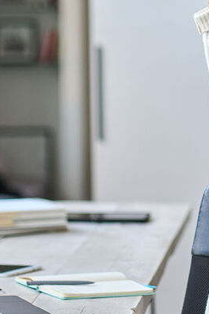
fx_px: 2020
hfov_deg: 5.9
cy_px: 86
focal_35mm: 232
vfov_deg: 8.9
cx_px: 188
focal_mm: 85
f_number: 2.2
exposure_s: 1/200
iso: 800
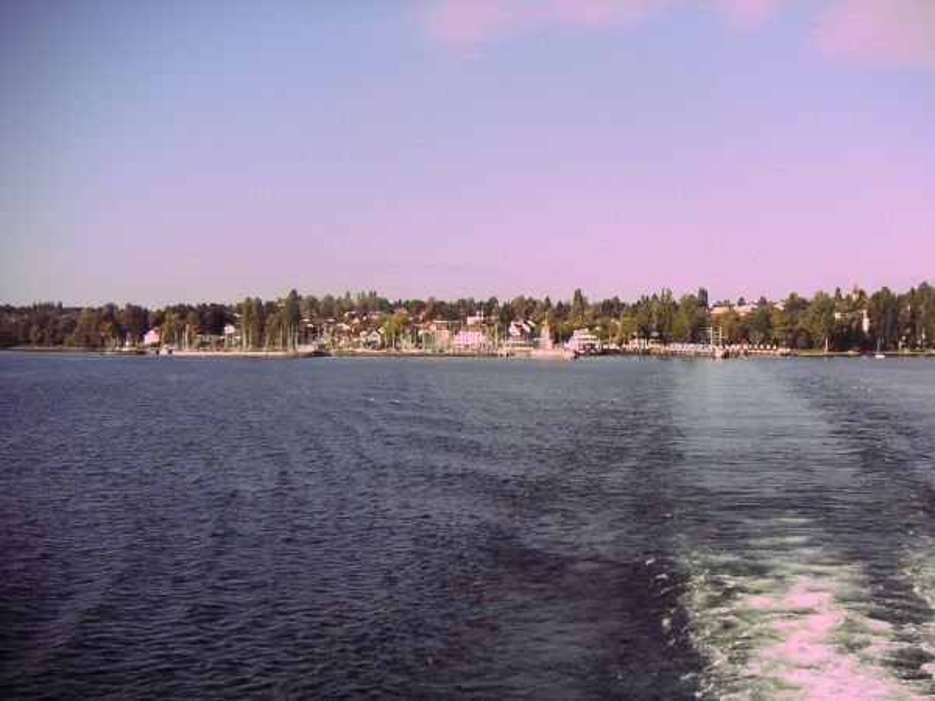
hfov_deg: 46.8
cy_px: 350
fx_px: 1080
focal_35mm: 40
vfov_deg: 36.0
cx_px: 468
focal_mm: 5.3
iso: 64
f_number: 2.9
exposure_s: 1/750
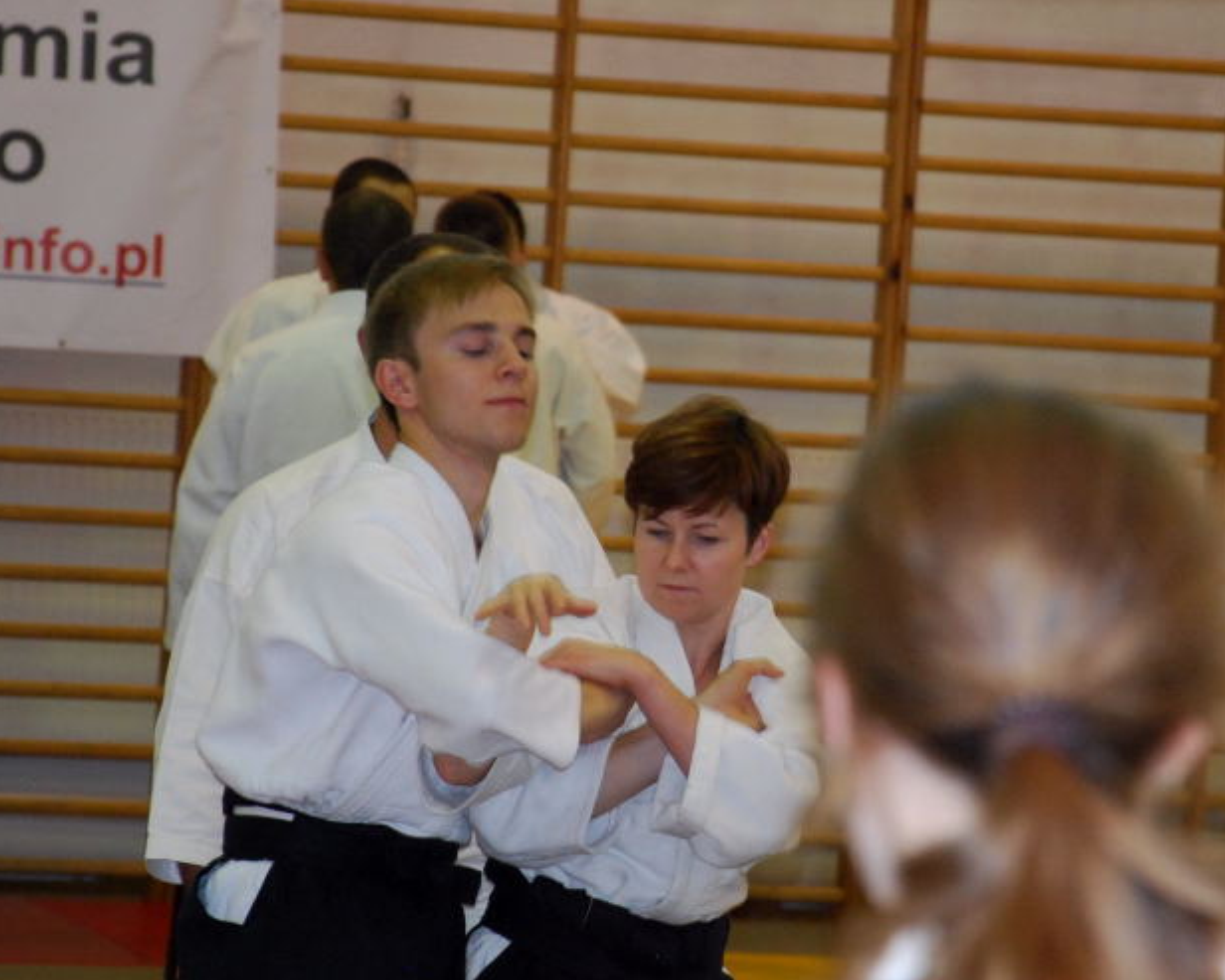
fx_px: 8912
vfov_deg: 6.3
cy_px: 454
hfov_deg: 7.9
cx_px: 784
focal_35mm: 246
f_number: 5.6
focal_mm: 105
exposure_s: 1/60
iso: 1000
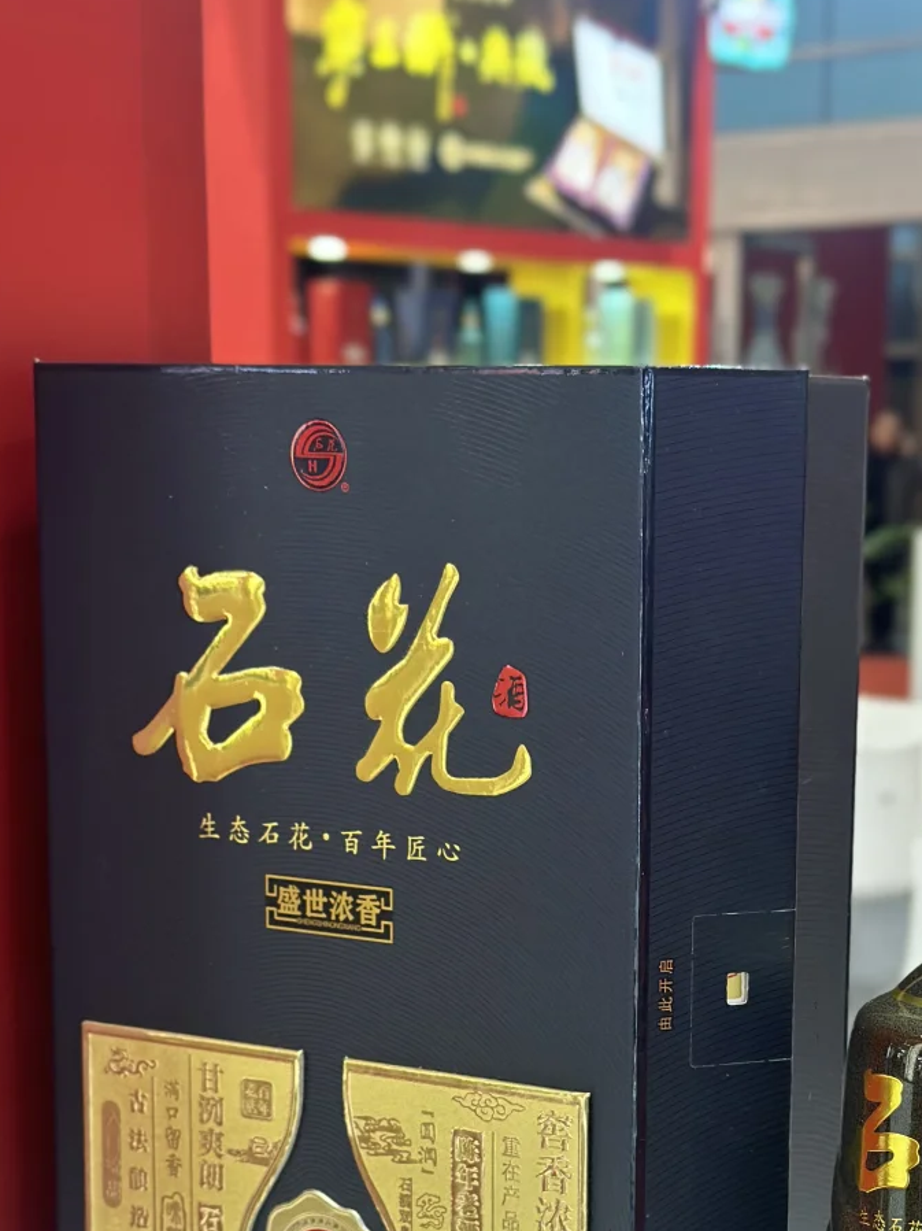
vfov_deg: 25.0
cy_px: 955
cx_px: 610
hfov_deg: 19.1
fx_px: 2736
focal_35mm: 77
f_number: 1.78
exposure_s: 1/100
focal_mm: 6.86
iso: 100
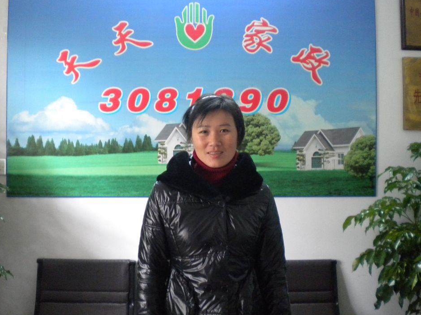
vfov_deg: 37.7
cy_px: 147
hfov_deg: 48.9
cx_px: 194
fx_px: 462
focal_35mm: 38
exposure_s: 1/8.8
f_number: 3.1
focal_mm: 6.3
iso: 595
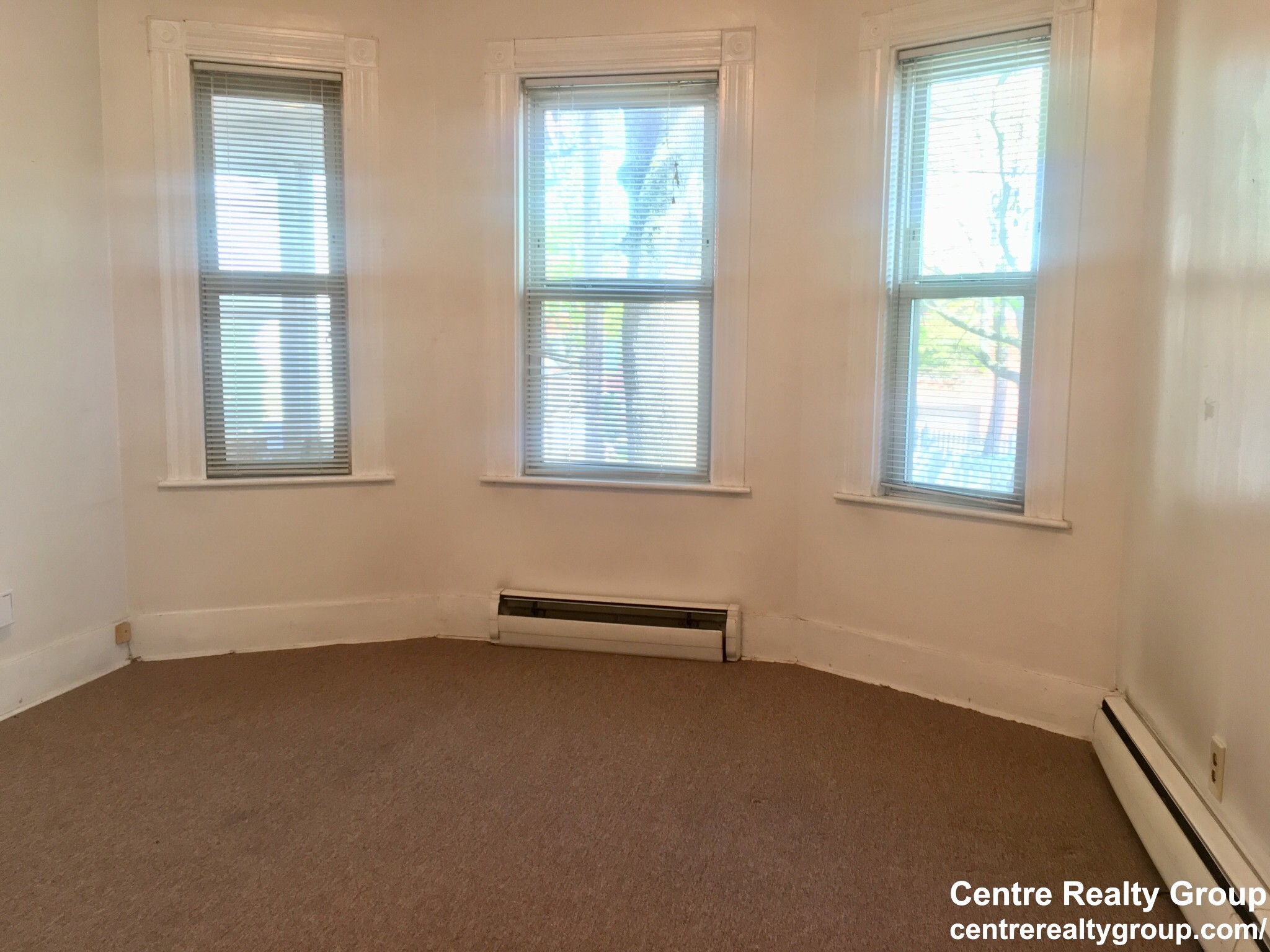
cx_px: 635
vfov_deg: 48.2
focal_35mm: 29
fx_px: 1064
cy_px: 476
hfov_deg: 61.7
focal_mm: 4.15
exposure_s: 1/30
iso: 64
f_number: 2.2
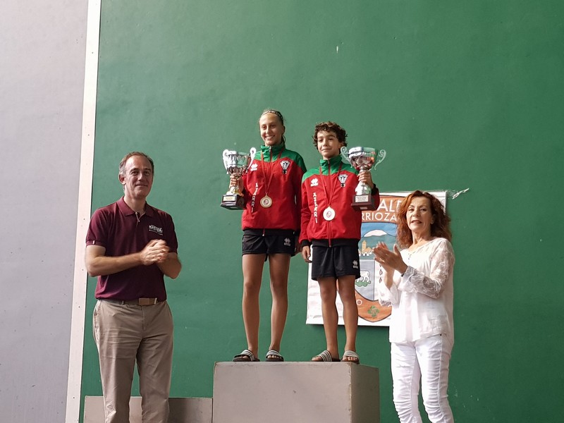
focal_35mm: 26
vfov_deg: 53.1
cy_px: 212
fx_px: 424
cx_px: 282
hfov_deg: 67.3
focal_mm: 4.2
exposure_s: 1/33
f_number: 1.7
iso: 160
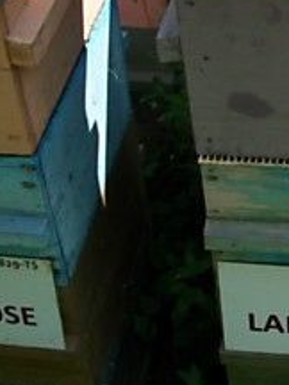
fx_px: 991
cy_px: 116
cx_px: 367
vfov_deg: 21.9
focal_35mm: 89
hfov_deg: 15.8
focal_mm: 5.7
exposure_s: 1/800
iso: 80
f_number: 2.9
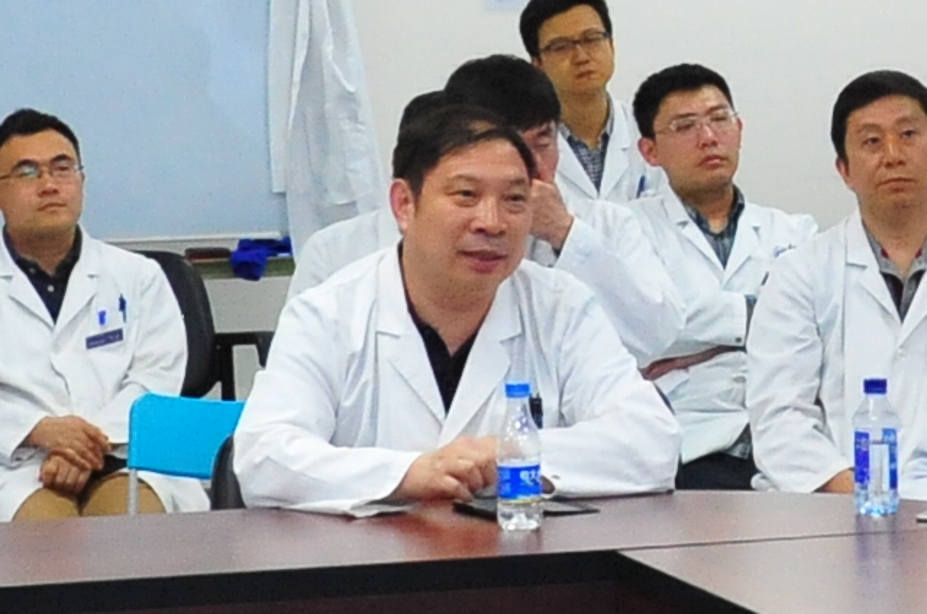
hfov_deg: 73.8
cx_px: 464
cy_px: 307
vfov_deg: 52.9
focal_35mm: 24
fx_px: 617
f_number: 4.5
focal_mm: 24
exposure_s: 1/100
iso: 4000
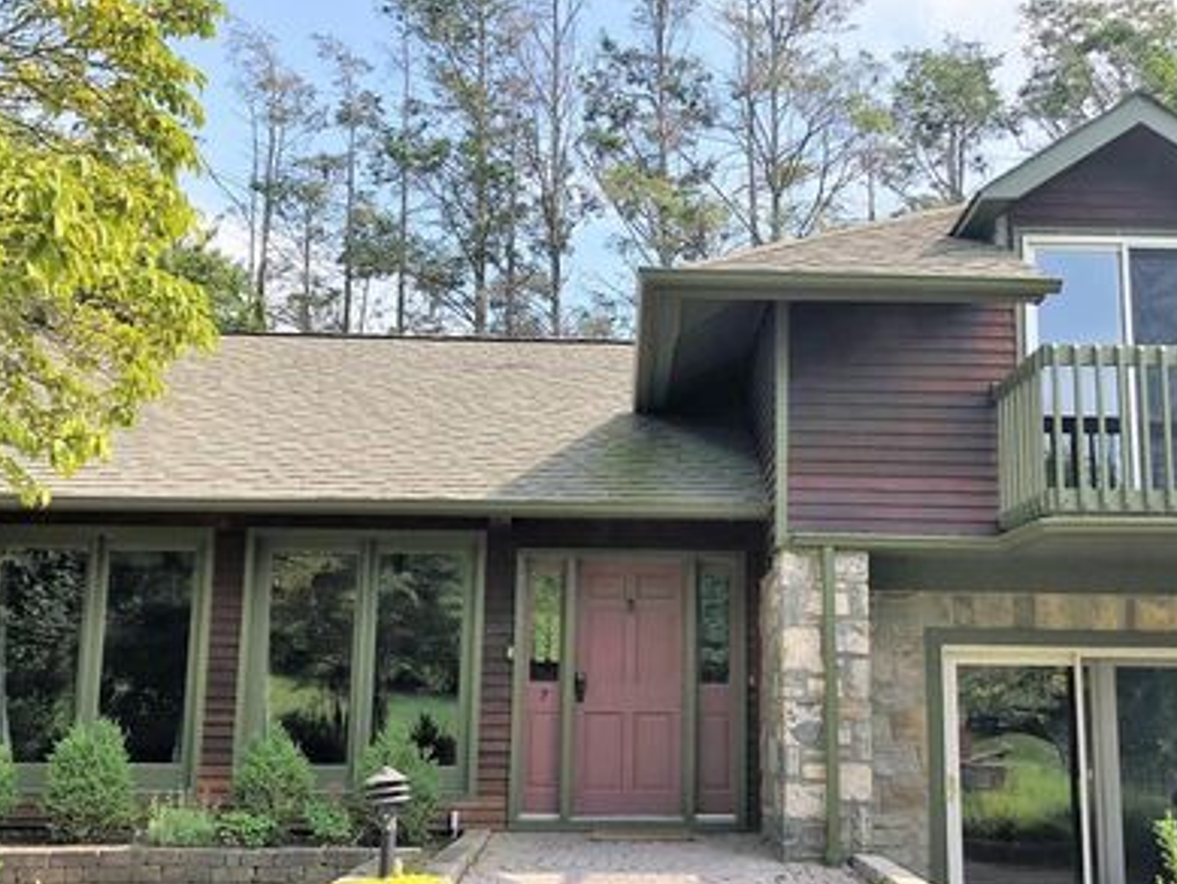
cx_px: 663
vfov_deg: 39.6
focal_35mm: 36
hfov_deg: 51.2
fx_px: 1224
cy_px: 513
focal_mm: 4
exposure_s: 1/810
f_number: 1.8
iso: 20
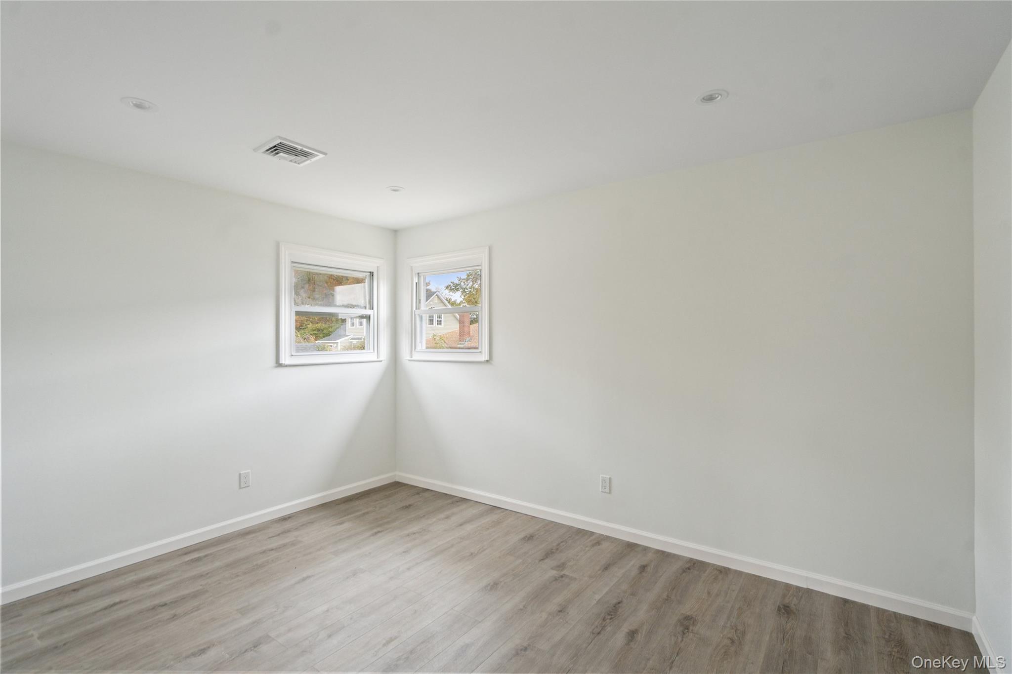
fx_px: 450
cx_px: 506
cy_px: 337
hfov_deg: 96.7
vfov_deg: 73.7
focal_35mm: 16
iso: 320
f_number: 5
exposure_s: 1/10
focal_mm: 16
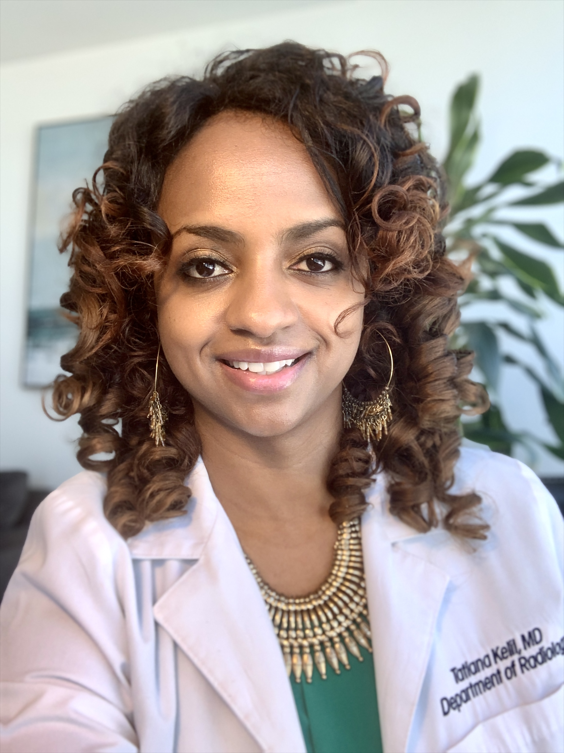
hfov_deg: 44.2
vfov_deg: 56.8
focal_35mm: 32
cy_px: 376
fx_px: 695
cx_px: 282
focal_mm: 2.87
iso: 64
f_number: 2.2
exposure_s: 1/97
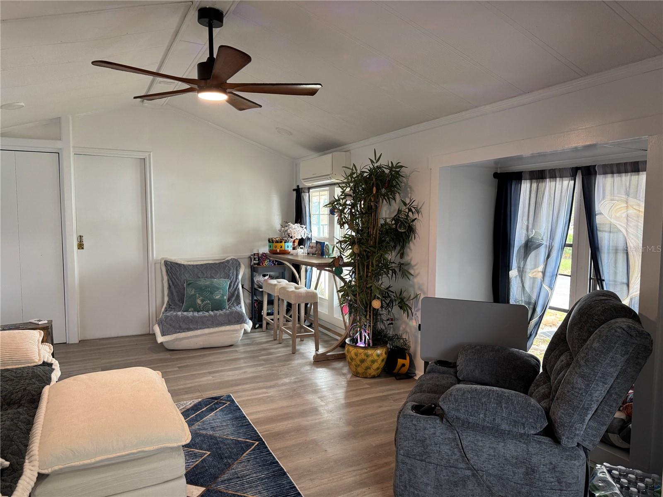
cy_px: 248
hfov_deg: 71.6
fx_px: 460
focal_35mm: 24
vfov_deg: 56.8
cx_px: 332
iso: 250
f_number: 1.78
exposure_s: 1/60
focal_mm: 6.76
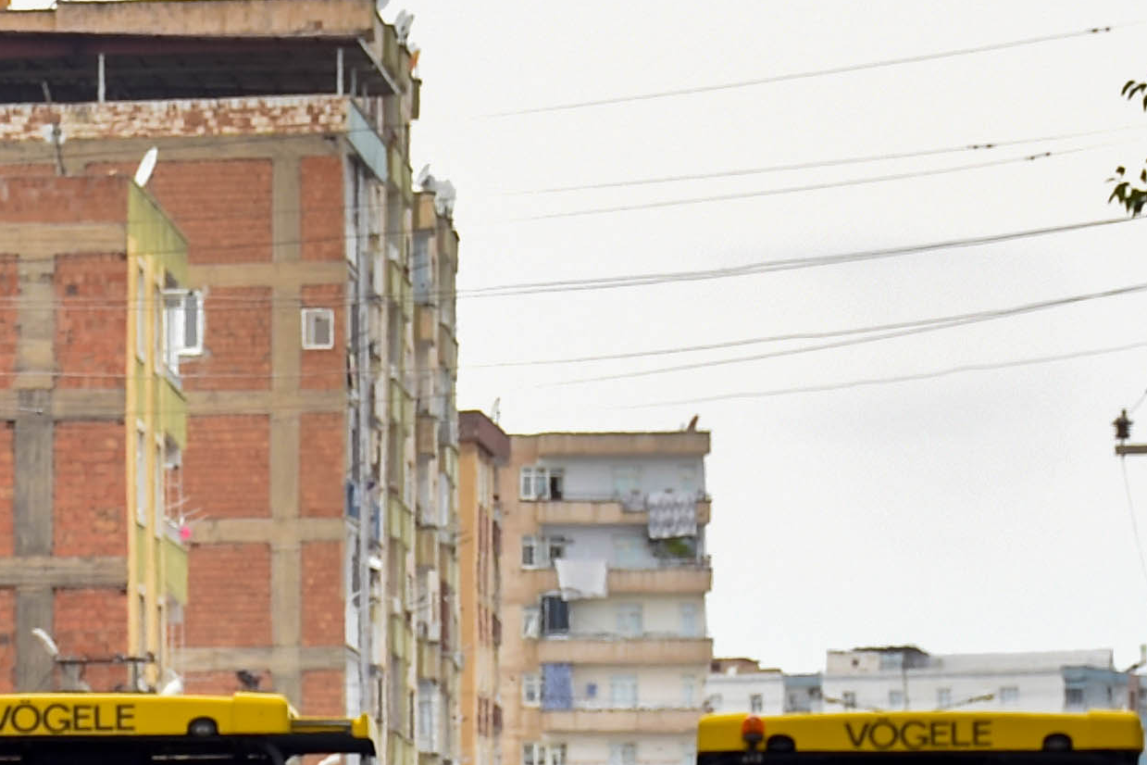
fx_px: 9717
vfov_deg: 4.5
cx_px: -498
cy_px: 633
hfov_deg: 6.7
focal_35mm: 305
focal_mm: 42
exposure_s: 1/250
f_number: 5.6
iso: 100
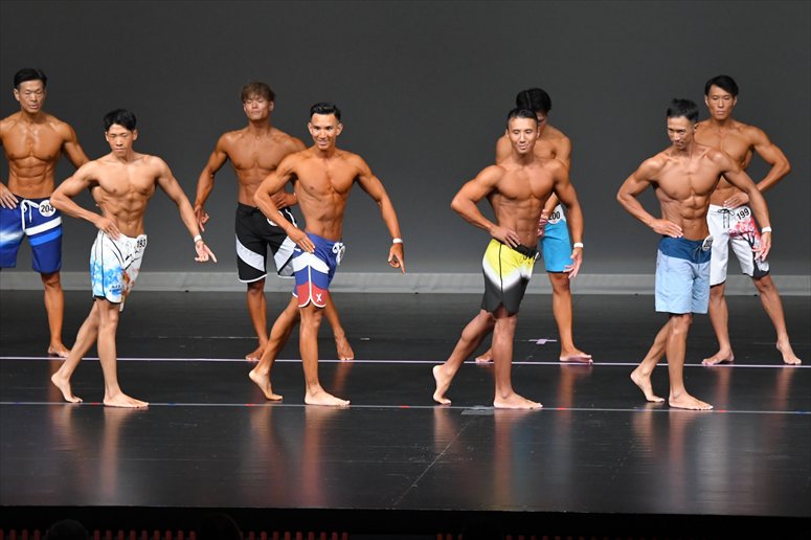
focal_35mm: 217
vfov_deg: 6.3
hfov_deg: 9.5
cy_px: 270
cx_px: 406
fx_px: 4886
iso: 4000
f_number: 5.6
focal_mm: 145
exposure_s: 1/400
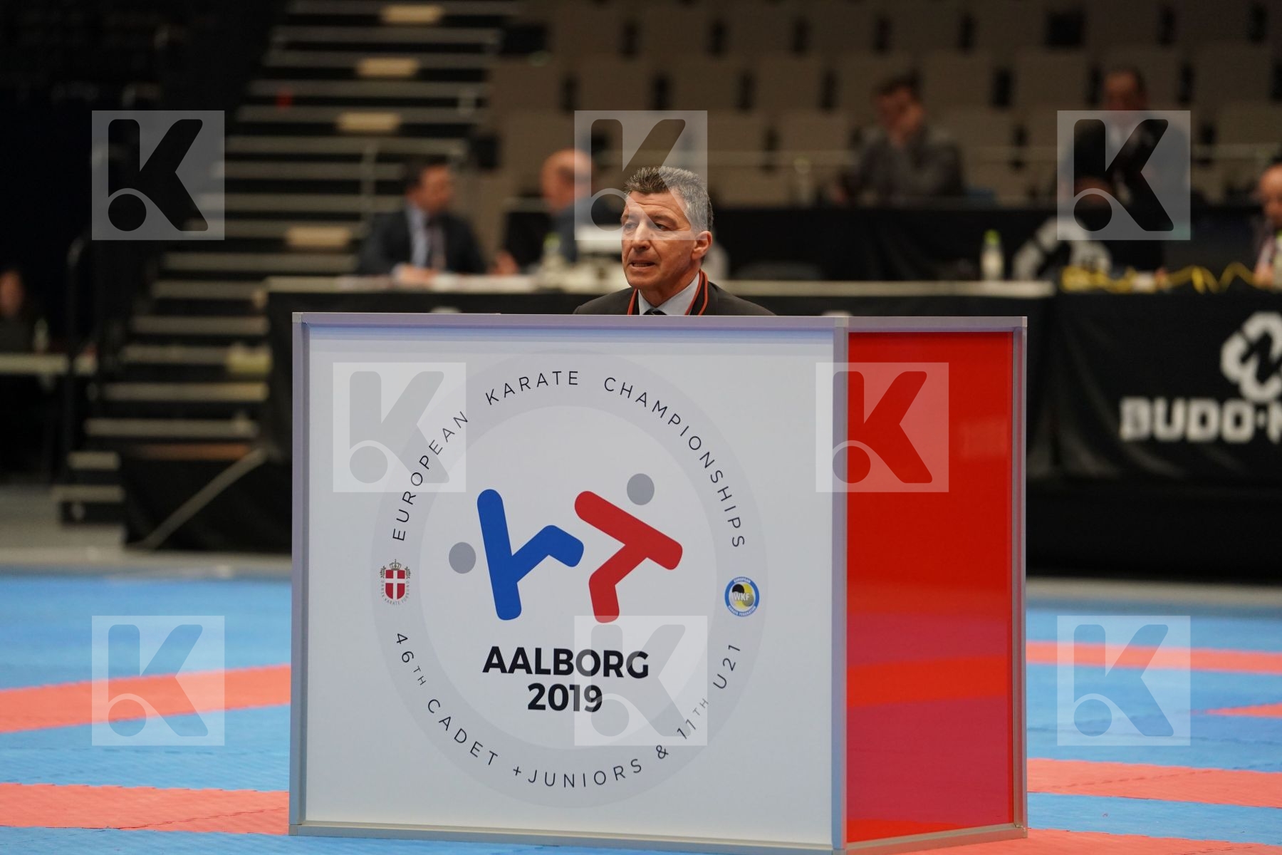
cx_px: 641
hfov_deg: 10.3
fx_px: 7122
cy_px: 428
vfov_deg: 6.9
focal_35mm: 200
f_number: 2.8
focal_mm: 200
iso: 2500
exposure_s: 1/1000
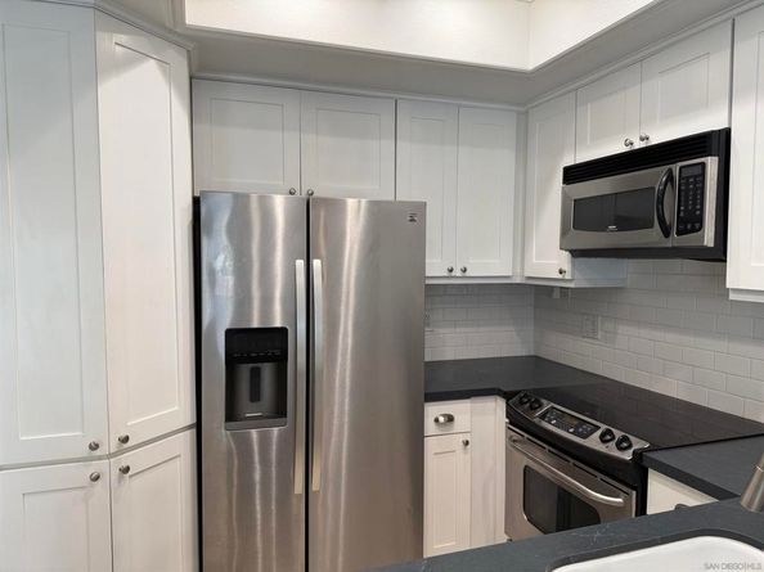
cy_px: 286
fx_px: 529
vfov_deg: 56.8
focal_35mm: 24
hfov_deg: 71.6
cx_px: 382
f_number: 1.78
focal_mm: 6.76
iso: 125
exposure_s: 1/120
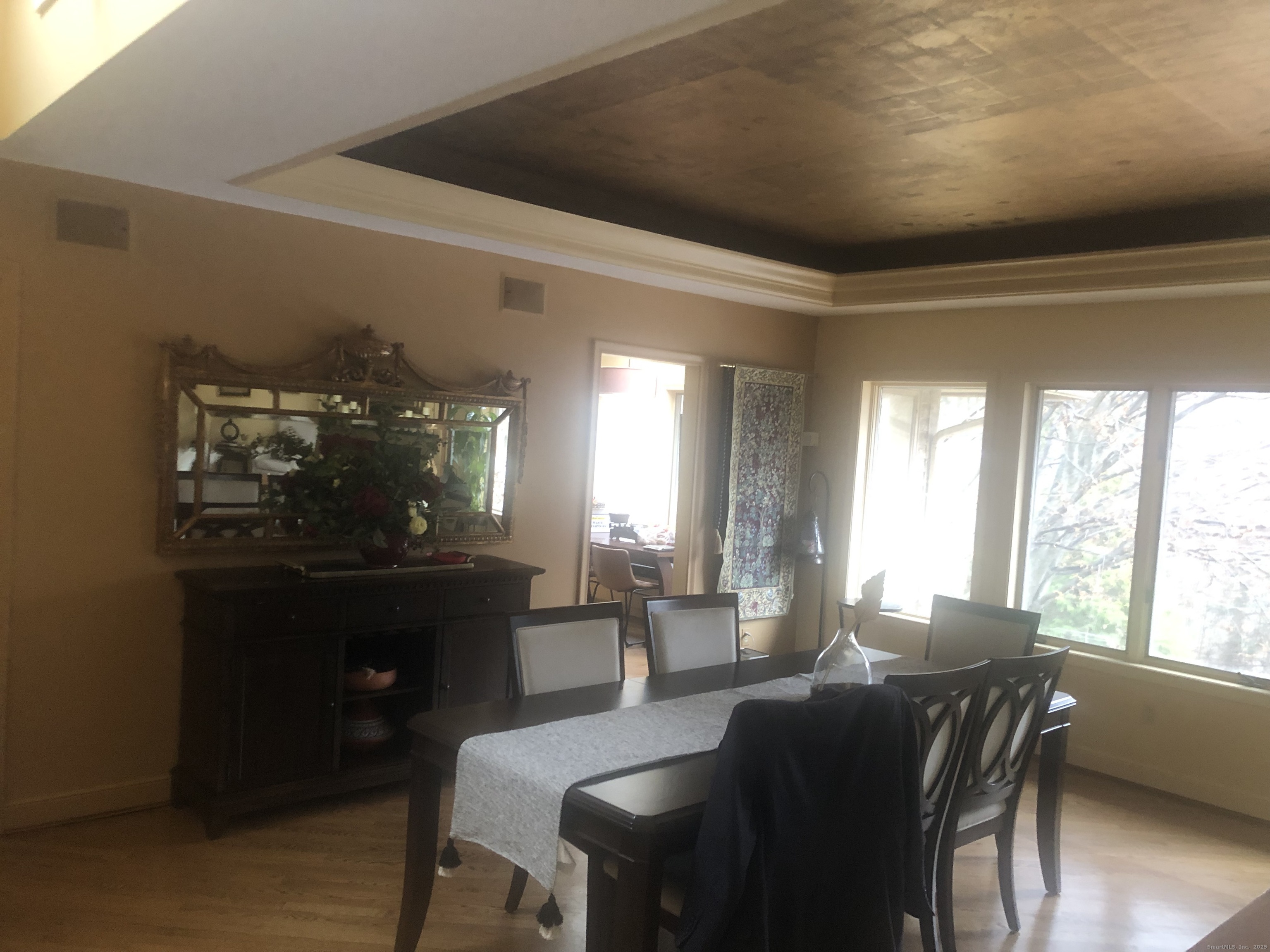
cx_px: 635
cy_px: 476
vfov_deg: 49.7
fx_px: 1027
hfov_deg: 63.4
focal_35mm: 28
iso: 100
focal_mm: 4
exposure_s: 1/12
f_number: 1.8
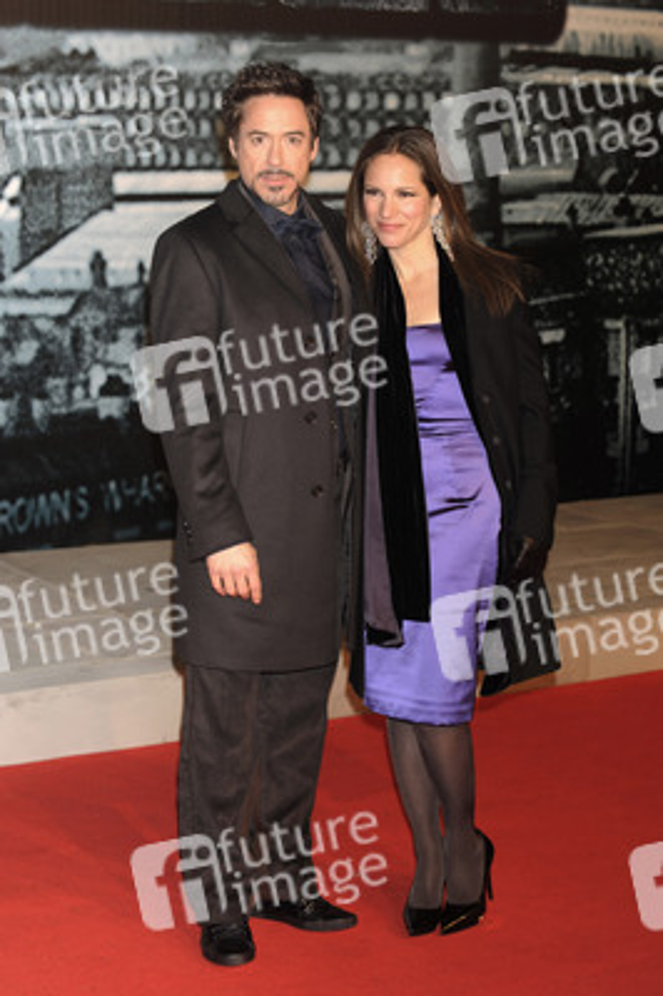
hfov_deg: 19.4
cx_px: 332
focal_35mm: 70
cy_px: 498
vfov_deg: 28.9
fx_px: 1937
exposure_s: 1/160
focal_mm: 70
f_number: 6.3
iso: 400
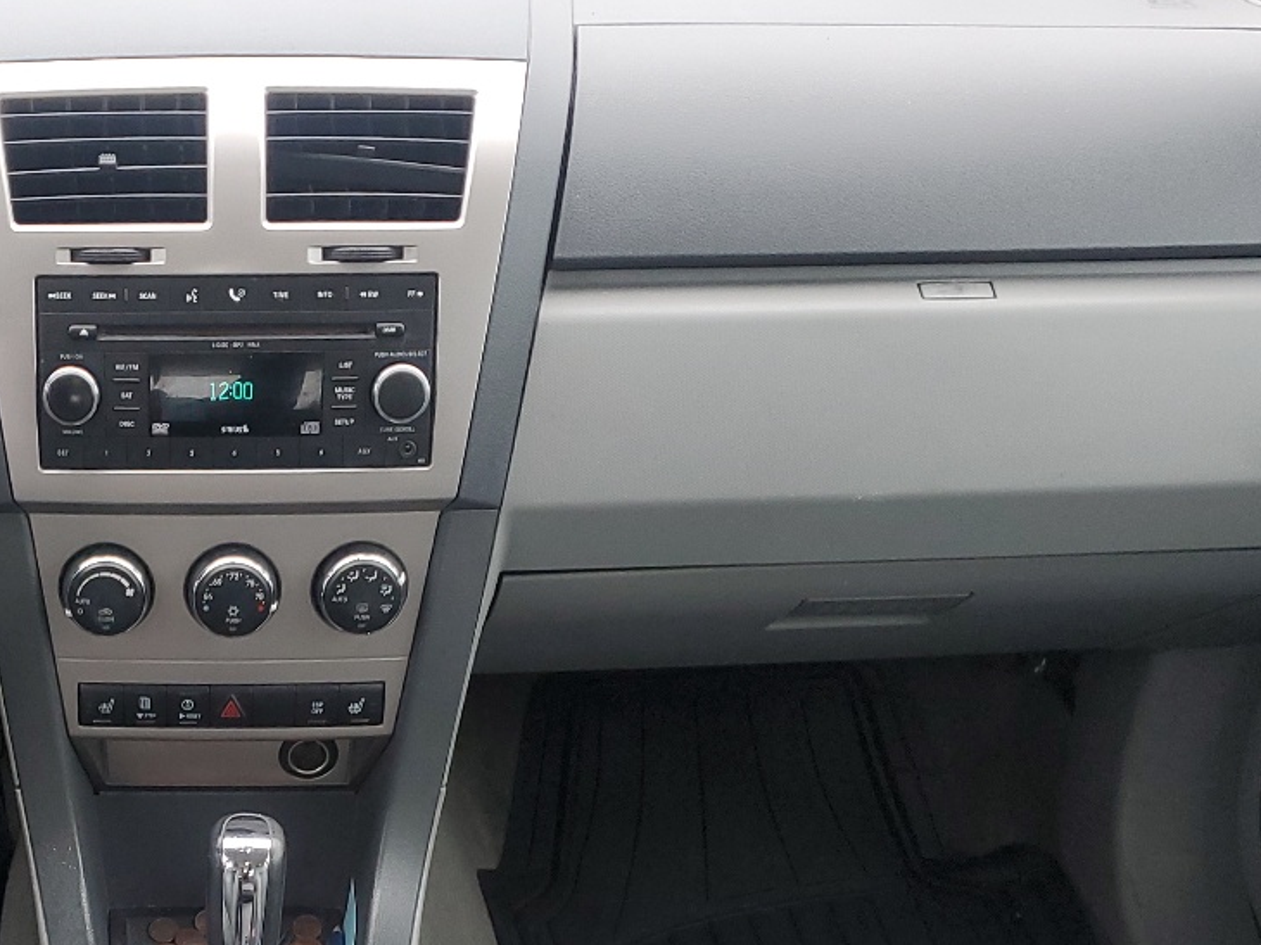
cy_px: 879
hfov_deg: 32.3
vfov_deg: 24.8
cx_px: 159
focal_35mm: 57
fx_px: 2076
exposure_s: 1/120
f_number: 1.5
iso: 79
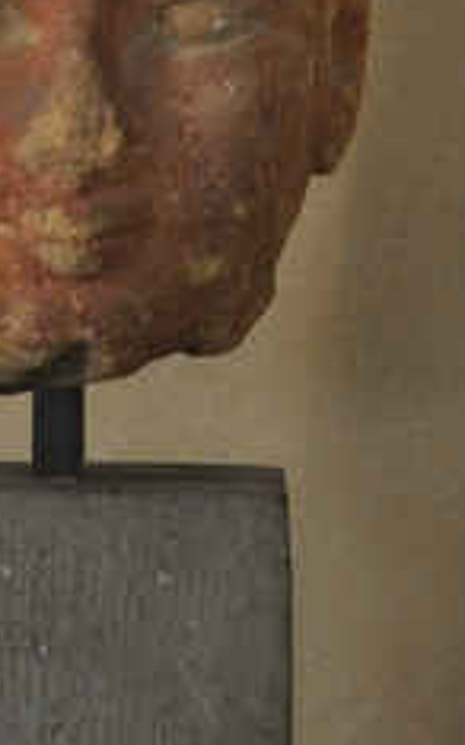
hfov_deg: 5.8
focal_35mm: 225
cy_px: -287
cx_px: 88
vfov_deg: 9.1
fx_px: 4568
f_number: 4.8
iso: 800
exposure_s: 1/25
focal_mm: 52
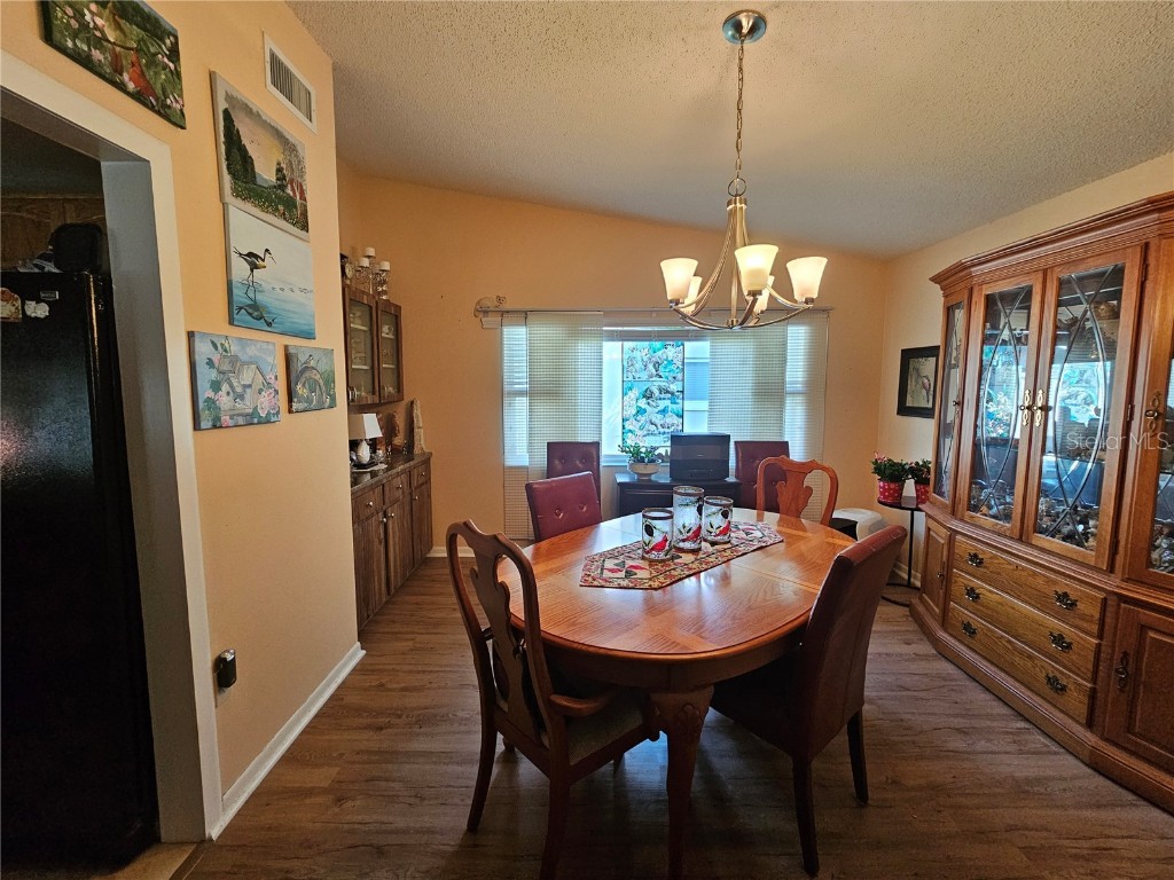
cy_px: 440
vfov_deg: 89.9
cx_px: 587
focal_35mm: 13
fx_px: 441
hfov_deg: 106.2
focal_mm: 2.2
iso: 320
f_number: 2.2
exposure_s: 1/60
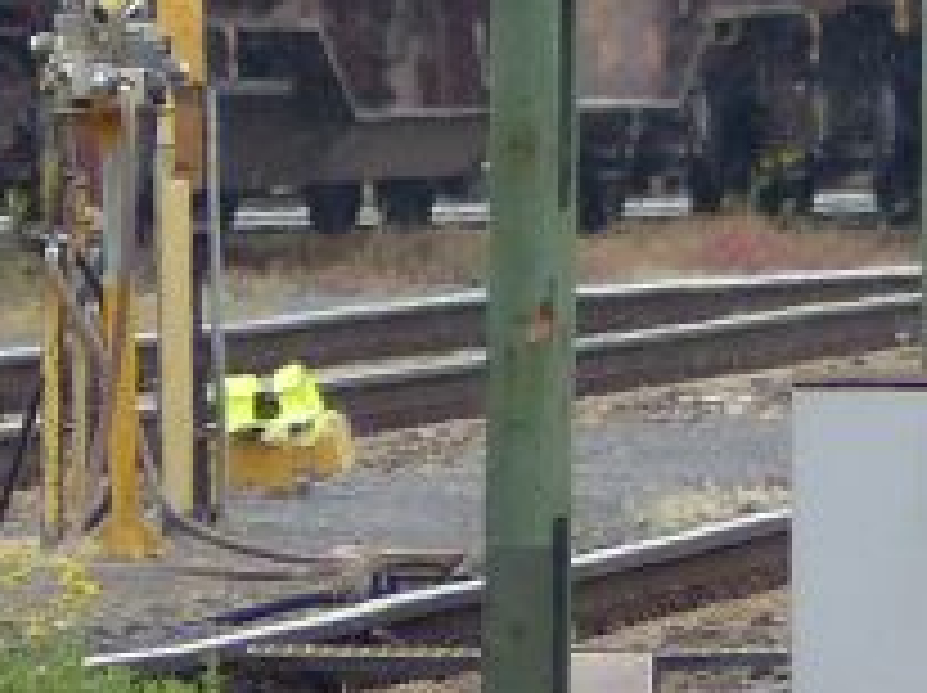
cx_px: 2372
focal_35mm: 3502
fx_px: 93673
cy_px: -765
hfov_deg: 0.6
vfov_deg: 0.4
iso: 100
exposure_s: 1/500
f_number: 2.8
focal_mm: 108
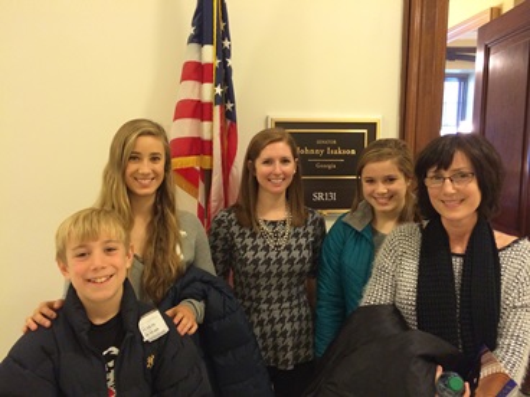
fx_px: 459
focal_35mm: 30
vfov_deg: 46.8
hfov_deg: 60.0
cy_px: 198
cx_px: 265
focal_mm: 4.12
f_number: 2.2
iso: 320
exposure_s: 1/17
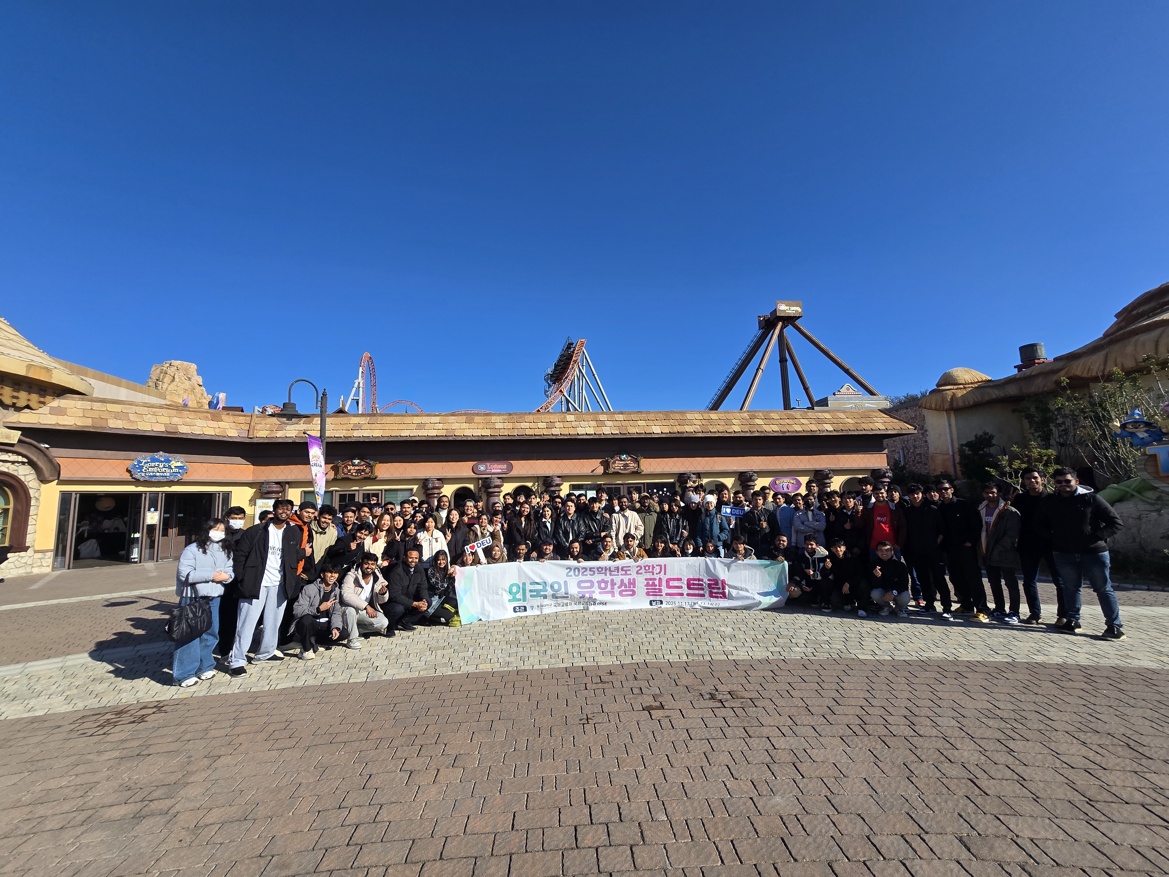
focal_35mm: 13
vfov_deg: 89.9
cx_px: 584
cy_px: 438
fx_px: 439
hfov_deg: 106.2
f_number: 2.2
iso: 50
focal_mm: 2.2
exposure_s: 1/2969
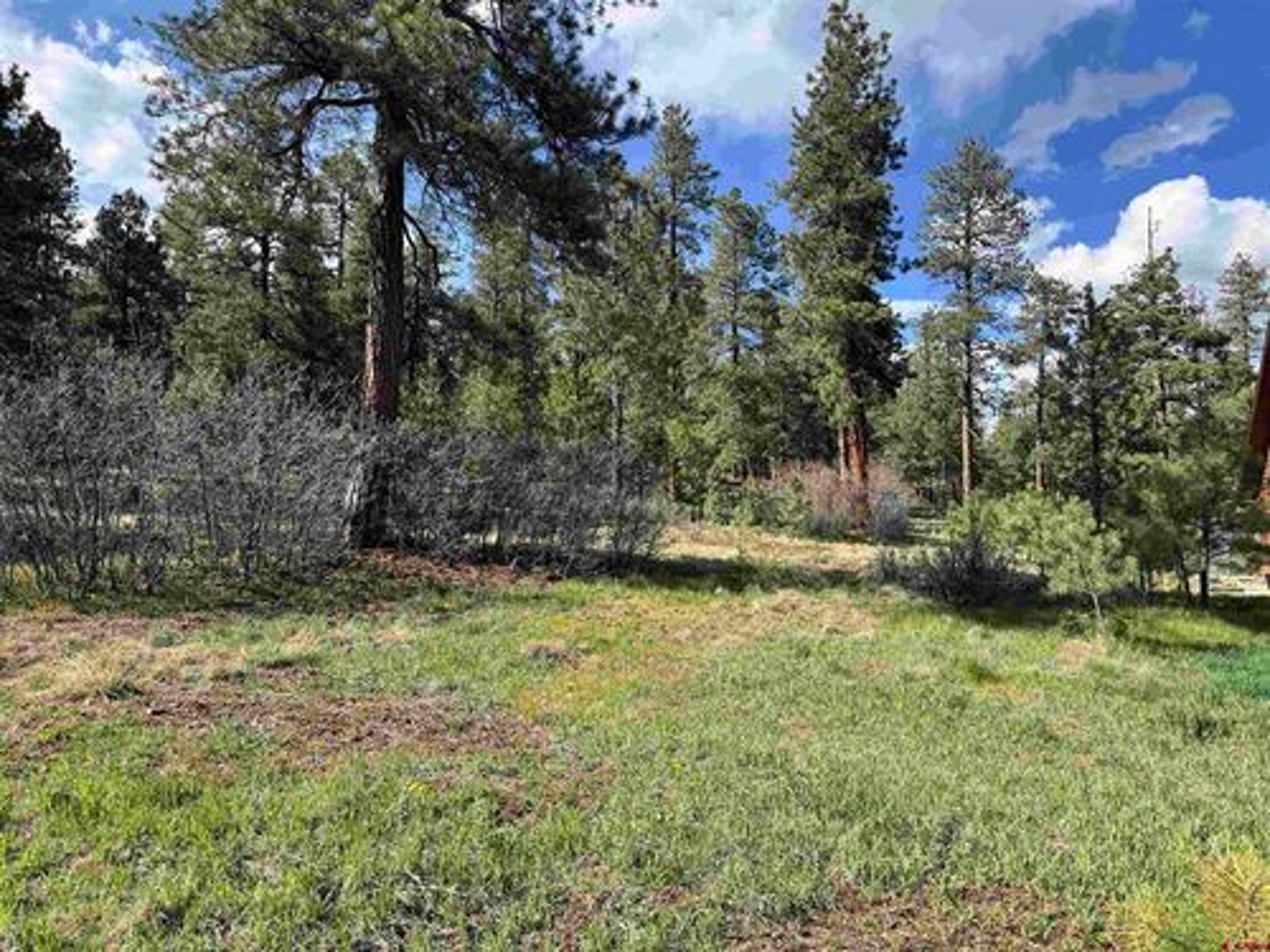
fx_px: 881
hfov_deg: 71.6
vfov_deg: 56.8
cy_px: 476
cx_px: 635
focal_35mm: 24
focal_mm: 6.76
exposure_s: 1/2331
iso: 80
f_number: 1.78
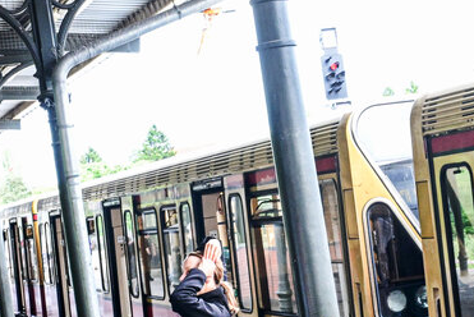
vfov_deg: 16.0
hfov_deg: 23.4
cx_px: 381
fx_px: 1128
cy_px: 141
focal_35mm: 86
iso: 1000
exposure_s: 1/30
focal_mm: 26.5
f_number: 11
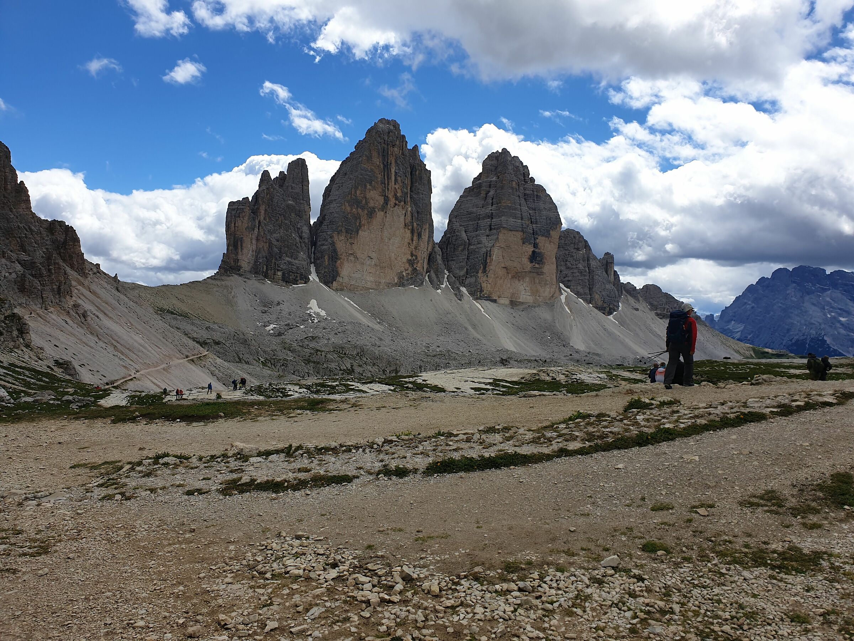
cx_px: 427
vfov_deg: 53.1
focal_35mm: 26
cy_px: 320
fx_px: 641
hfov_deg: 67.3
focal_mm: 4.3
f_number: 2.4
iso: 50
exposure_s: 1/2387
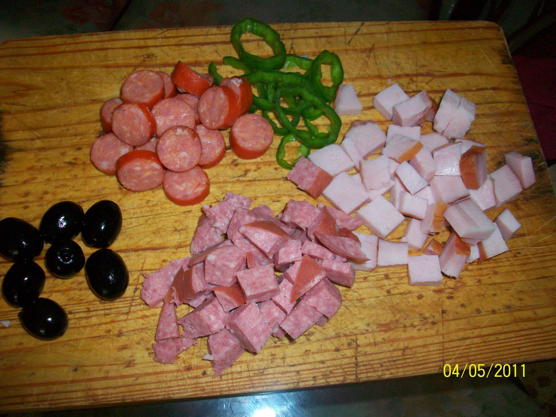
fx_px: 514
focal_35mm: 32
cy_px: 208
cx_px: 278
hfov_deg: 56.8
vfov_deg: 44.2
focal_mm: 5.7
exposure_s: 1/60
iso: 120
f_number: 2.8
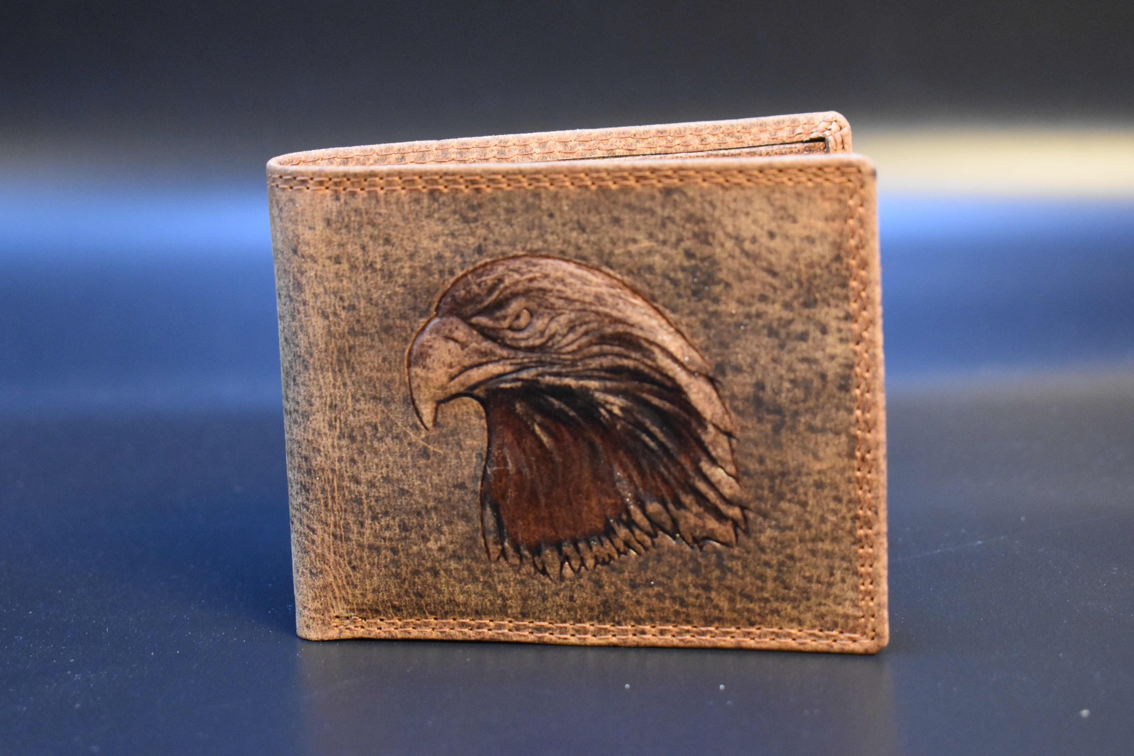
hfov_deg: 28.1
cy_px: 378
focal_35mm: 72
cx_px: 567
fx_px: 2268
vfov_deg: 18.9
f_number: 5.3
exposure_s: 1/60
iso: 4000
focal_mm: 48
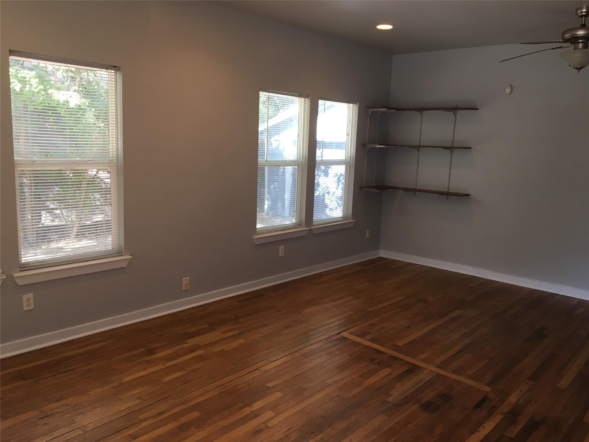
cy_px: 221
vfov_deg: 48.2
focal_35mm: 29
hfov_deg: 61.7
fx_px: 493
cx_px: 294
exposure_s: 1/30
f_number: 2.2
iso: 25
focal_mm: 4.15
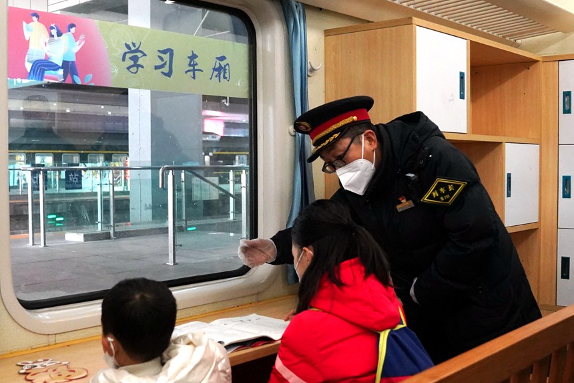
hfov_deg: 53.1
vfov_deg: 36.9
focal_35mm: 36
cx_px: 287
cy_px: 192
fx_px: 574
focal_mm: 24
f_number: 4
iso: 6400
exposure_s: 1/250
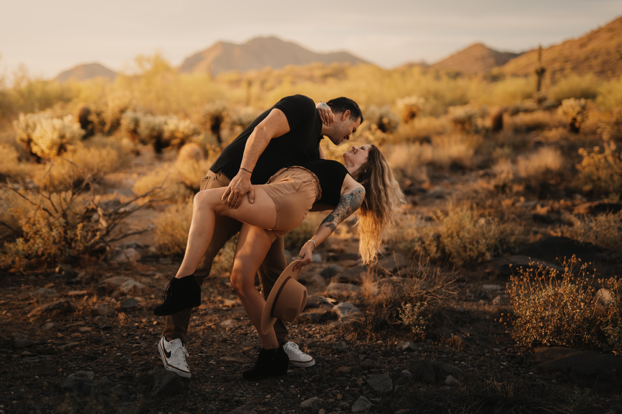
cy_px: 207
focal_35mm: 50
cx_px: 311
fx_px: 864
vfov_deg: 27.0
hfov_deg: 39.6
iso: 640
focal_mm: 50
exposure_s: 1/5000
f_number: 1.4
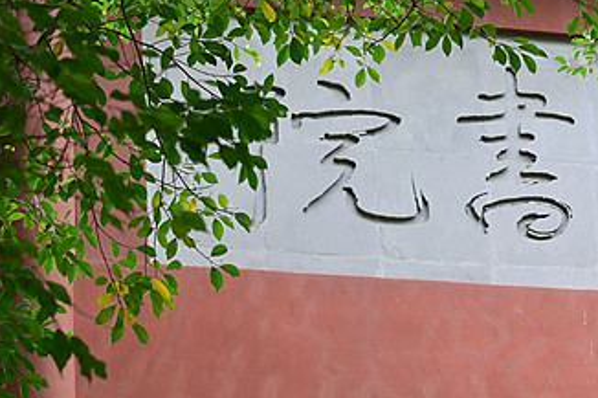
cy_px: 153
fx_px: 3420
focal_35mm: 206
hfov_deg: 9.9
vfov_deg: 6.7
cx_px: 572
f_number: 4
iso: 125
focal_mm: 56
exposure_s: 1/250
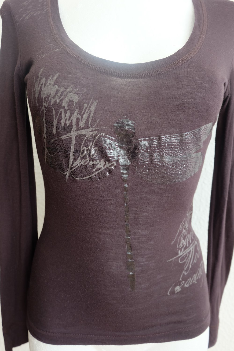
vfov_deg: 73.7
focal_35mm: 24
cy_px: 176
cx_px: 117
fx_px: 234
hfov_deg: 53.1
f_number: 4
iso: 400
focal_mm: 16
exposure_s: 1/34
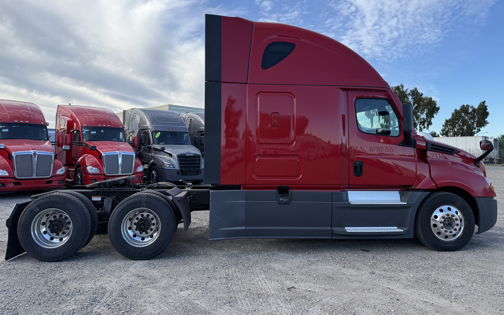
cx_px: 250
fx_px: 357
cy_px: 136
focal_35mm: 26
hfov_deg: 70.4
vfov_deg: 47.5
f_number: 1.78
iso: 80
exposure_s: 1/1770
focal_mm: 6.76
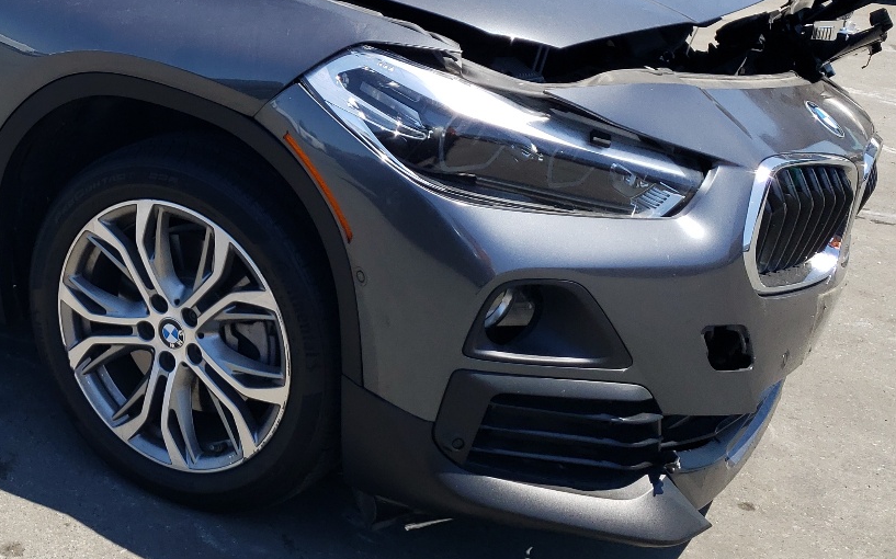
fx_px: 1318
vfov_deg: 23.6
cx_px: 83
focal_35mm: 54
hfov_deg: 35.3
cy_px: 118
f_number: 1.5
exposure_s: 1/1667
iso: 50
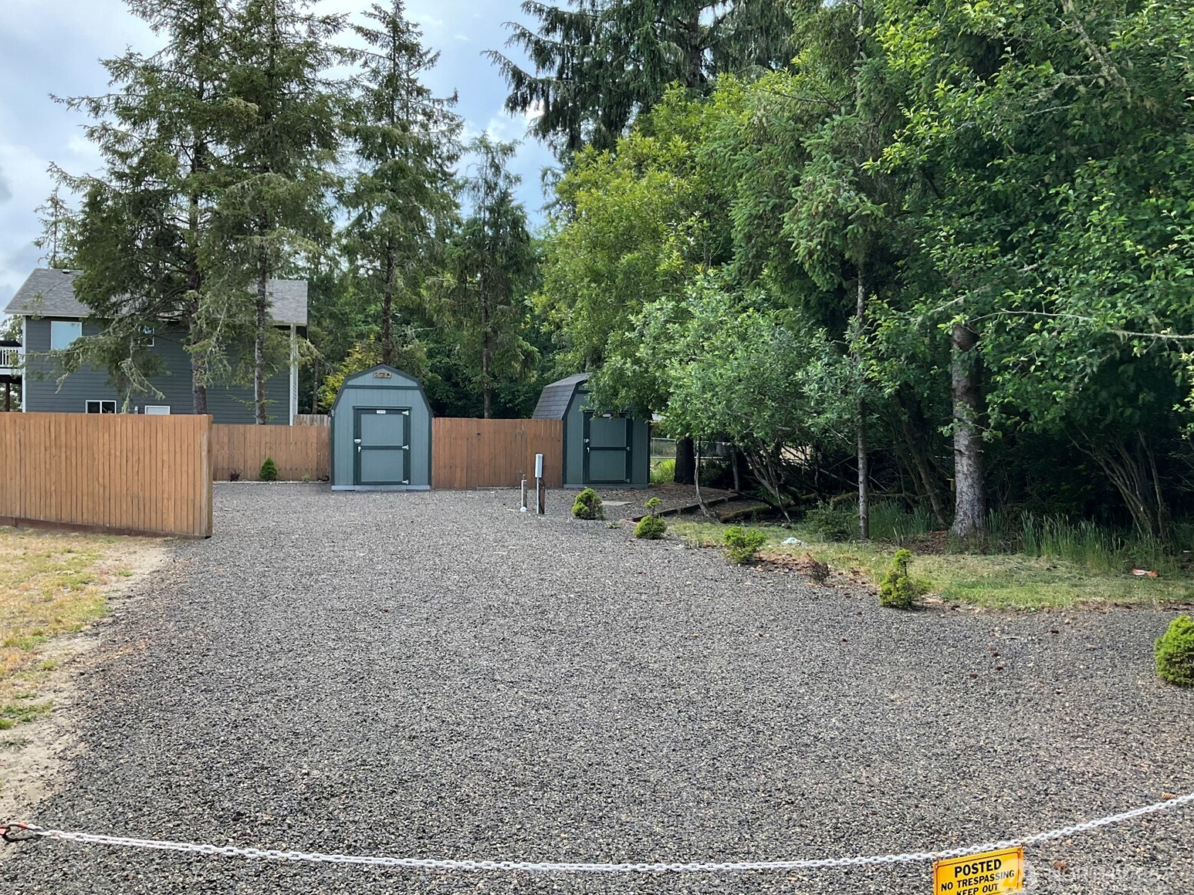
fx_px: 1035
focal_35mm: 30
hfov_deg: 60.0
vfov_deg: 46.8
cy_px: 448
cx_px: 578
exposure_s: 1/386
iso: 25
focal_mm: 3
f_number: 1.8
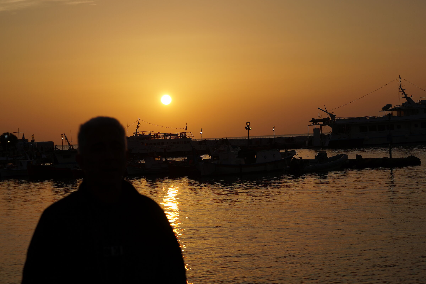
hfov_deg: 24.6
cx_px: 213
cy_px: 142
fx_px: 976
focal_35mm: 82
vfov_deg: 16.5
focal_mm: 55
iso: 100
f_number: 8
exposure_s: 1/640
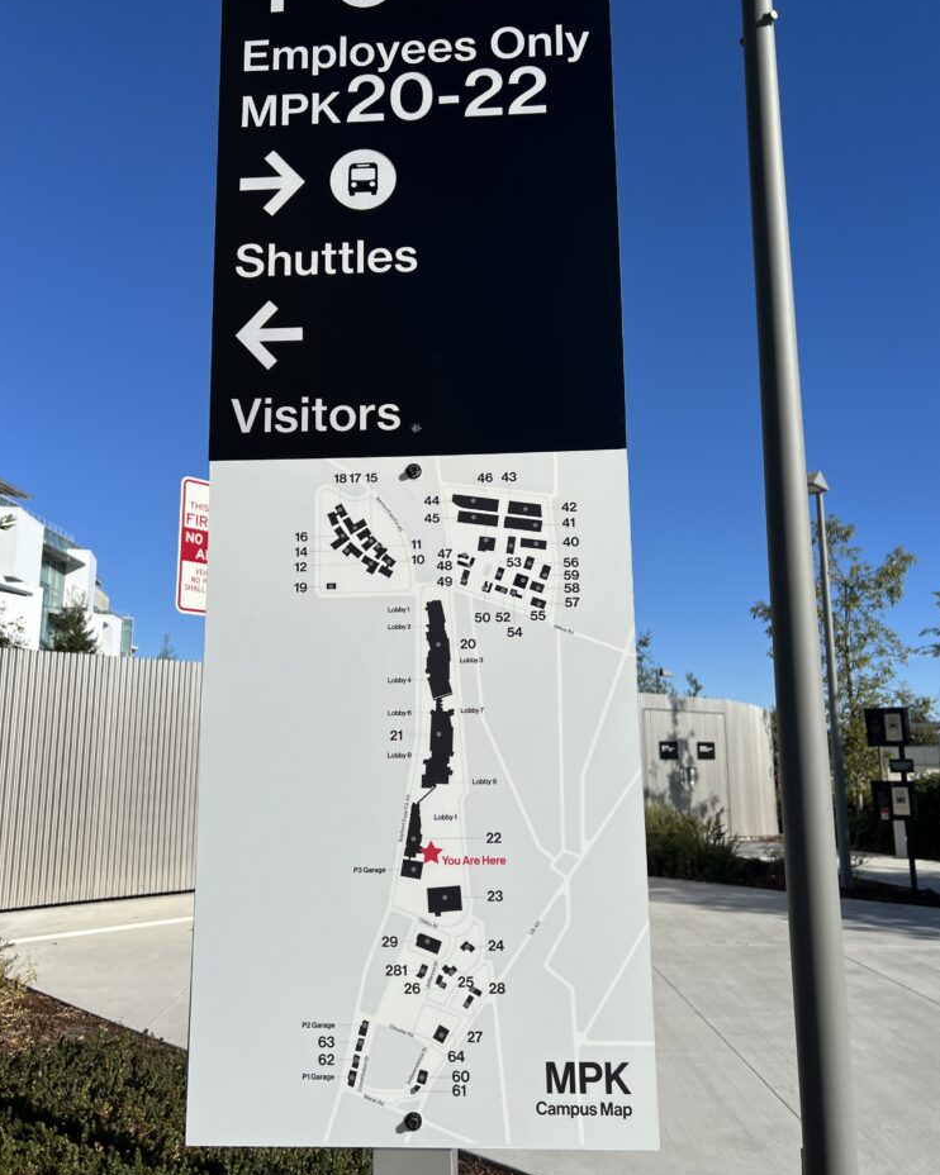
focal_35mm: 28
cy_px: 571
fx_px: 974
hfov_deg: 51.5
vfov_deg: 62.2
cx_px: 483
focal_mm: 5.7
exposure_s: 1/7463
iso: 50
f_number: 1.5
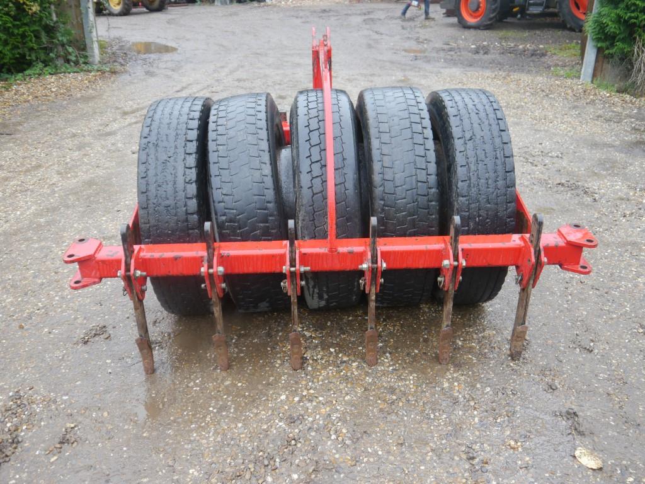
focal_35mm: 32
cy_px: 242
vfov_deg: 44.2
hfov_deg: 56.8
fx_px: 596
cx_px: 322
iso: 200
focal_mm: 16
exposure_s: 1/60
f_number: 3.8
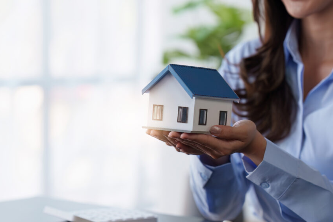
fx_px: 953
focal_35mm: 103
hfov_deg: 19.8
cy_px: 106
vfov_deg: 13.3
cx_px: 179
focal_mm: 85
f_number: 2.8
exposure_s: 1/160
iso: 200
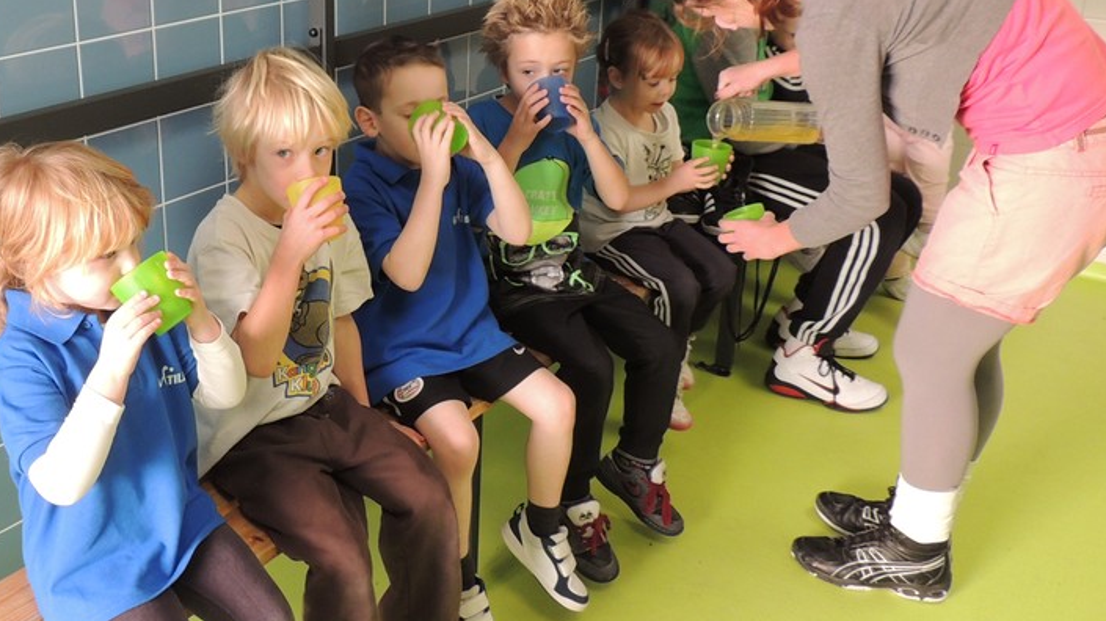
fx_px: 1114
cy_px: 182
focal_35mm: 38
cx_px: 307
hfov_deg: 51.1
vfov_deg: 30.8
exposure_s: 1/30
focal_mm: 4.3
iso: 220
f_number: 3
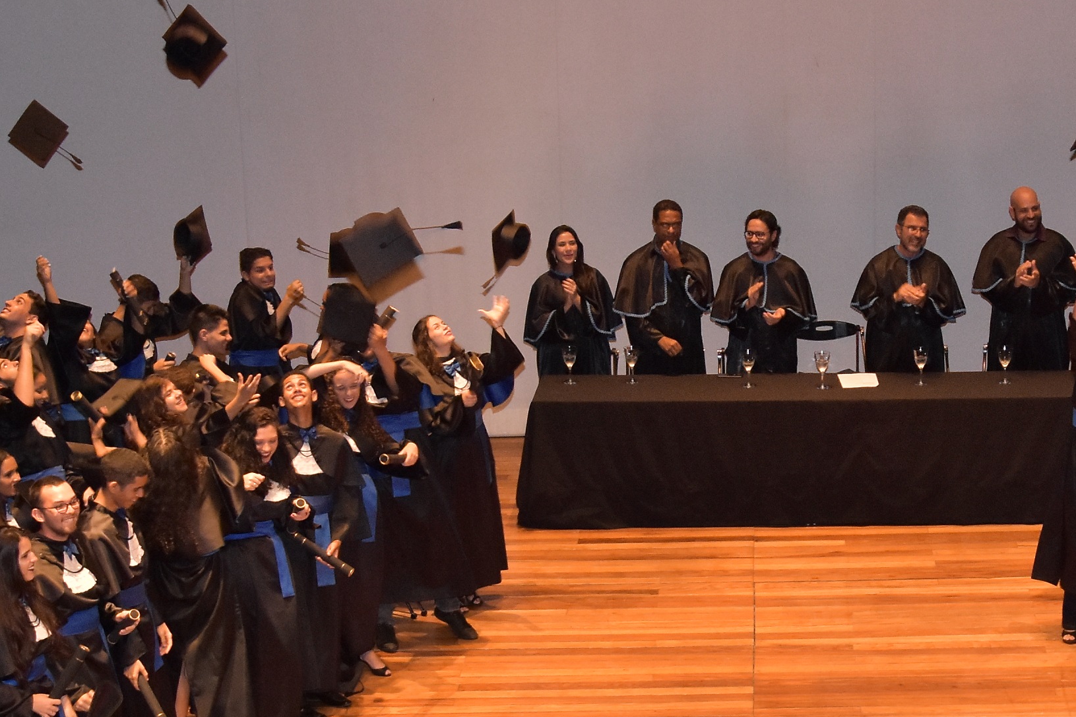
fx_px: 3078
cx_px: 844
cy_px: 350
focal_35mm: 103
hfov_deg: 19.6
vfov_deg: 13.3
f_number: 5
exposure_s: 1/80
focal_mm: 28
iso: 1600
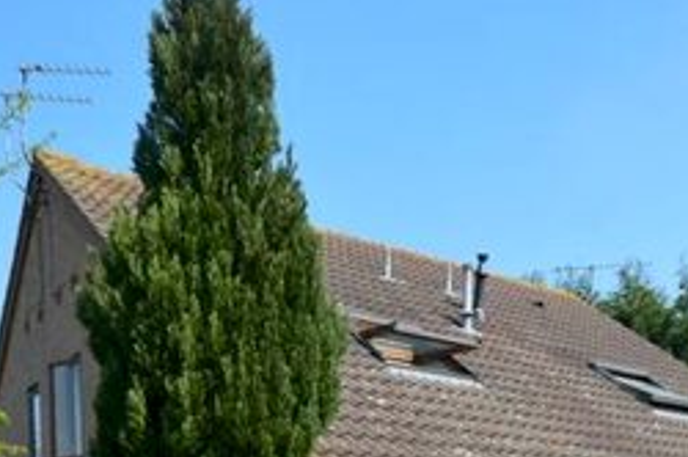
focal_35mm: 42
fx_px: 802
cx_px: 454
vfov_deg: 26.8
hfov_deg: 45.8
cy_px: 595
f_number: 7.1
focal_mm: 10
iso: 100
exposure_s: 1/200
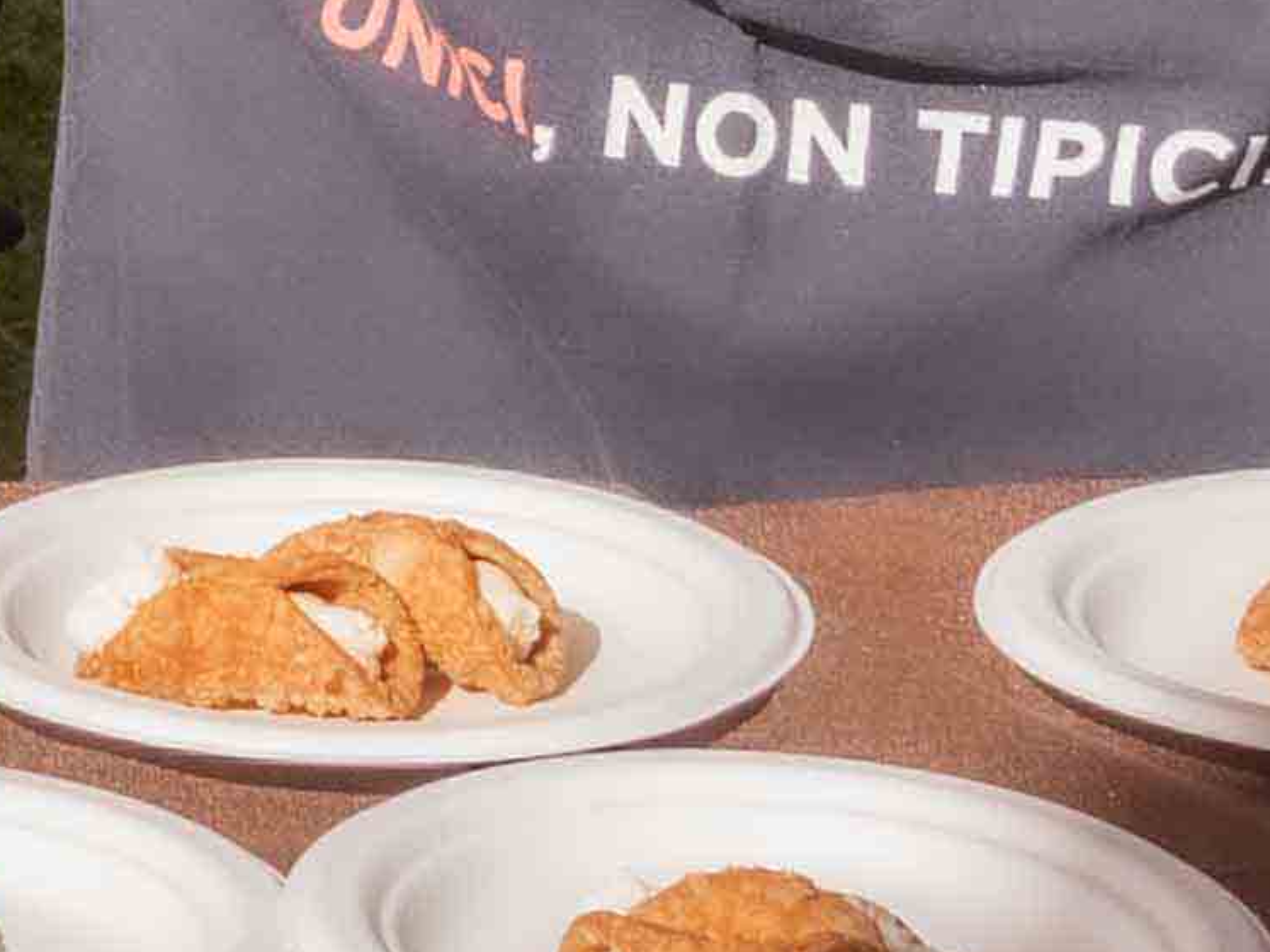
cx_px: -1260
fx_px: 10198
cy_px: -1368
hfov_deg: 6.9
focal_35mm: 278
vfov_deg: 5.2
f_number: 7.1
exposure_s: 1/640
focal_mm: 24
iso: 250
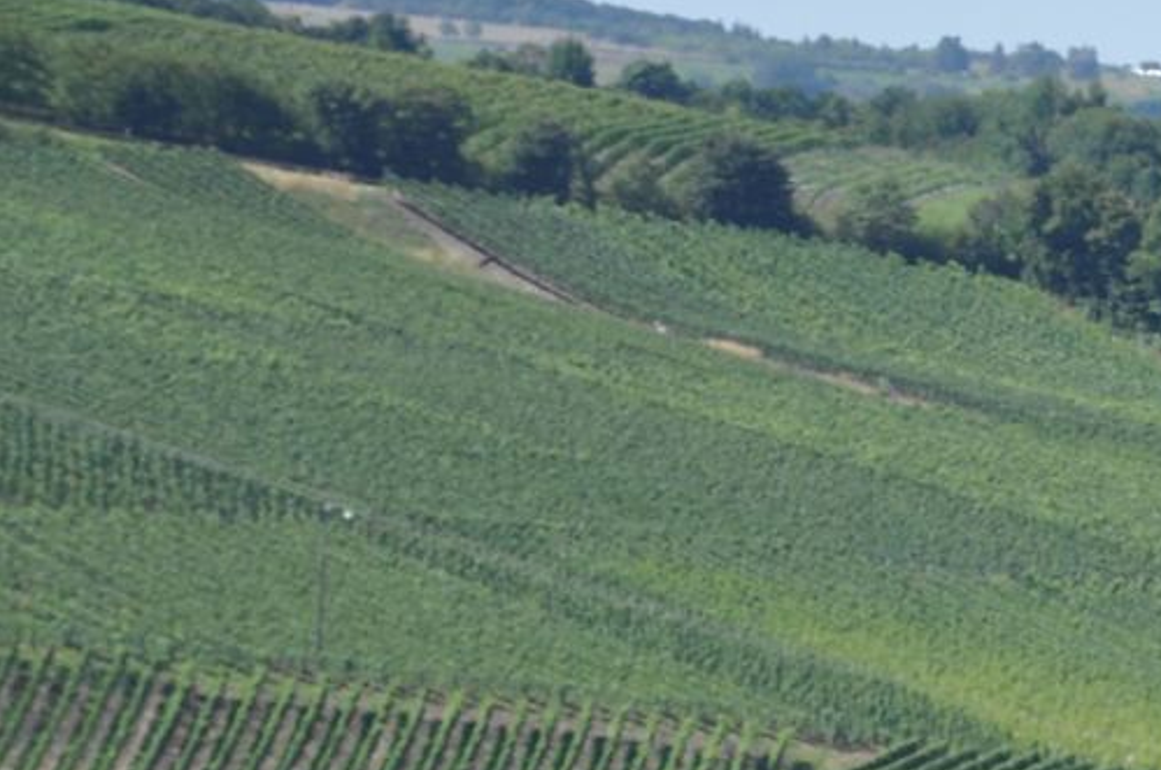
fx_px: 16247
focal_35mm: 505
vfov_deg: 2.7
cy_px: 765
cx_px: 1596
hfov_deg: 4.1
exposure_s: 1/640
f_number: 6.3
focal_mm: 105
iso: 200
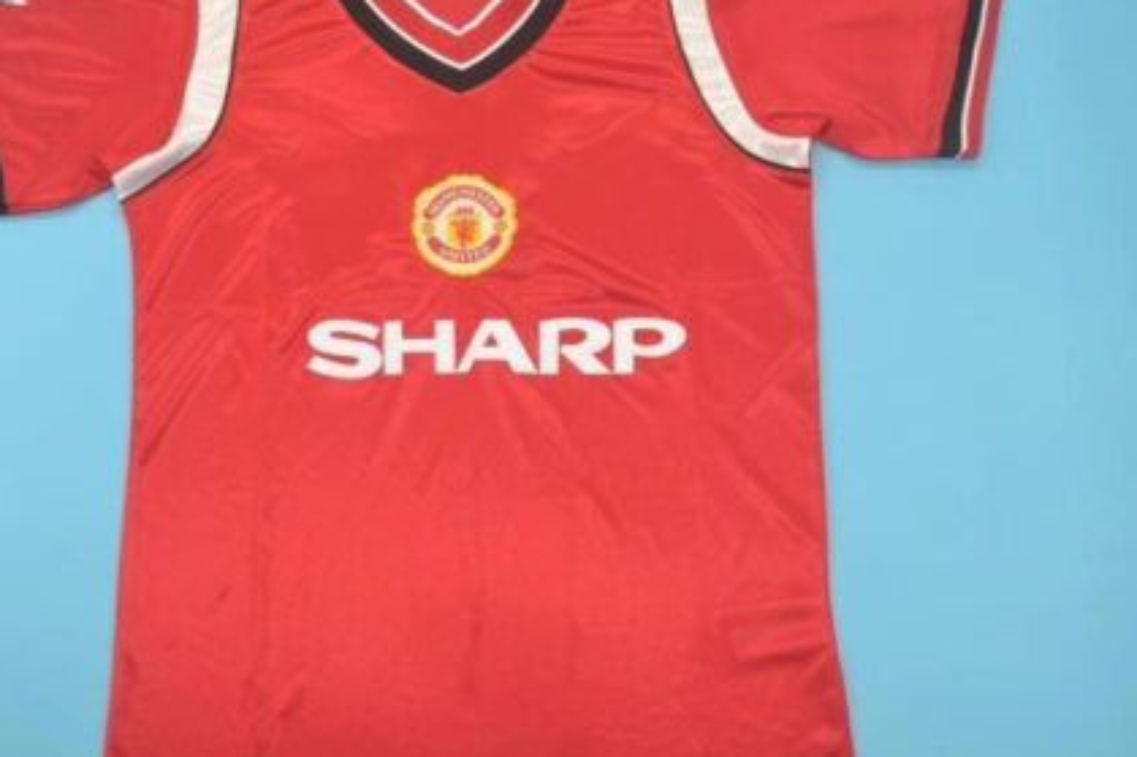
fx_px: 1357
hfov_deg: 45.2
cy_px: 336
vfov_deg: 31.1
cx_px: 464
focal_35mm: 43
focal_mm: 20
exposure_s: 1/60
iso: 200
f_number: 5.6
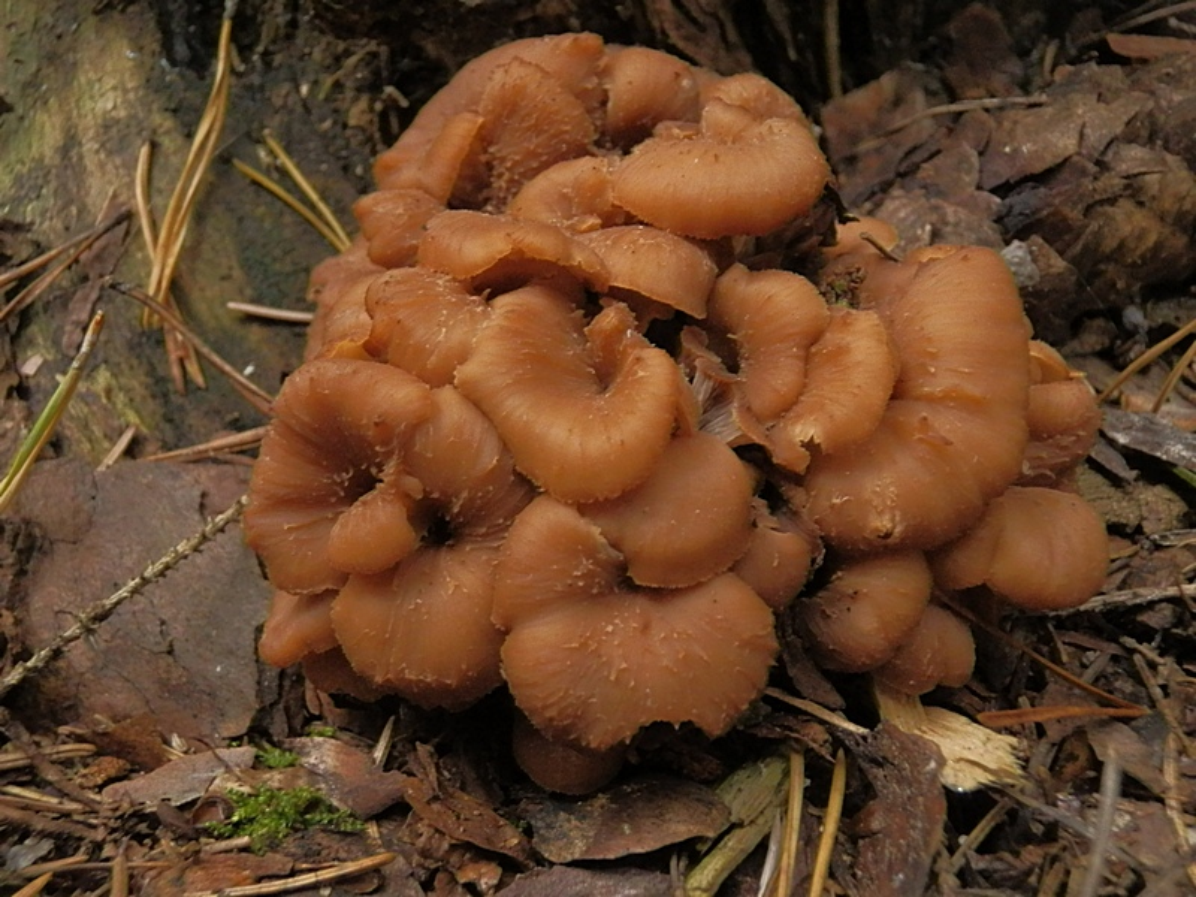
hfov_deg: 50.1
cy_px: 448
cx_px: 598
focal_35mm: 37
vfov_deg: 38.7
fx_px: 1278
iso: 800
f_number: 3.9
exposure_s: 1/200
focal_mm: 6.7
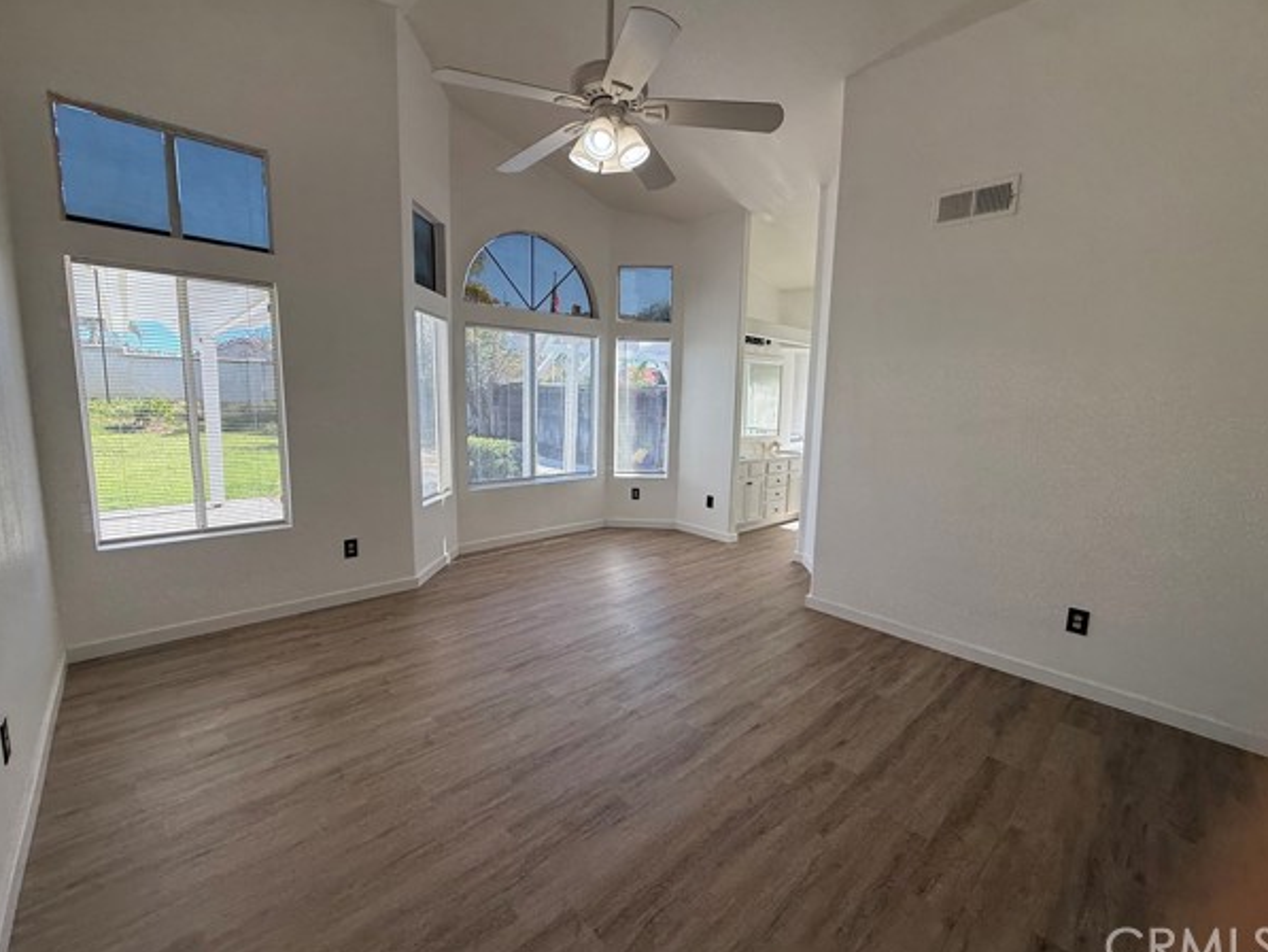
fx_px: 550
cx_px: 635
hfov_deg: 98.2
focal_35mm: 15
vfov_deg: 81.8
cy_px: 468
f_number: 2.2
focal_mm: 2.22
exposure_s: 1/209
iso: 50
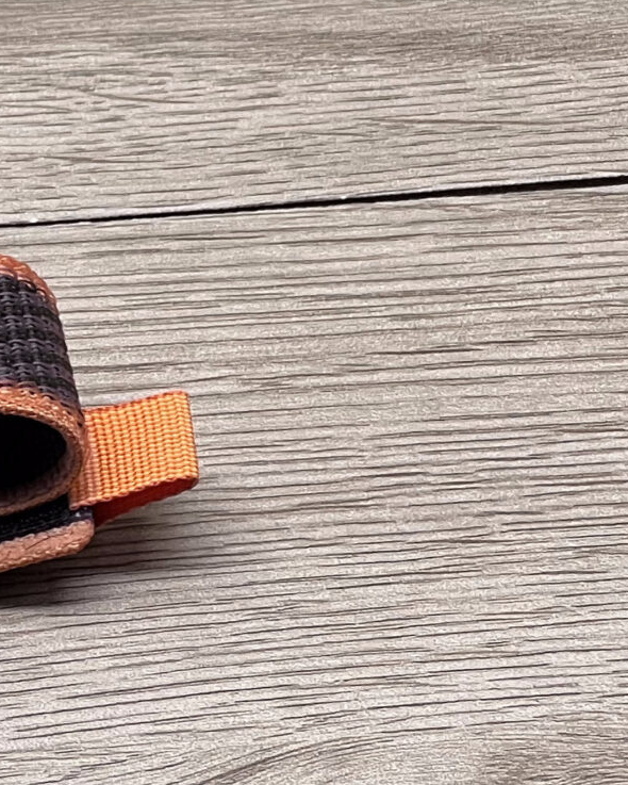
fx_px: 6061
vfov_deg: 7.4
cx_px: -507
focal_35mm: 261
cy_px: 455
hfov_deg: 5.8
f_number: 2.8
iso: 50
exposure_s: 1/99
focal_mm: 9
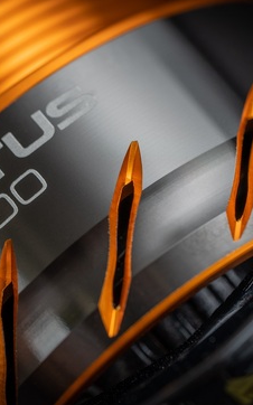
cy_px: 197
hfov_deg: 8.6
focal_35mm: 152
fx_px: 1678
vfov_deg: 13.8
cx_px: 87
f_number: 5.6
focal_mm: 90
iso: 200
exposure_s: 1/160
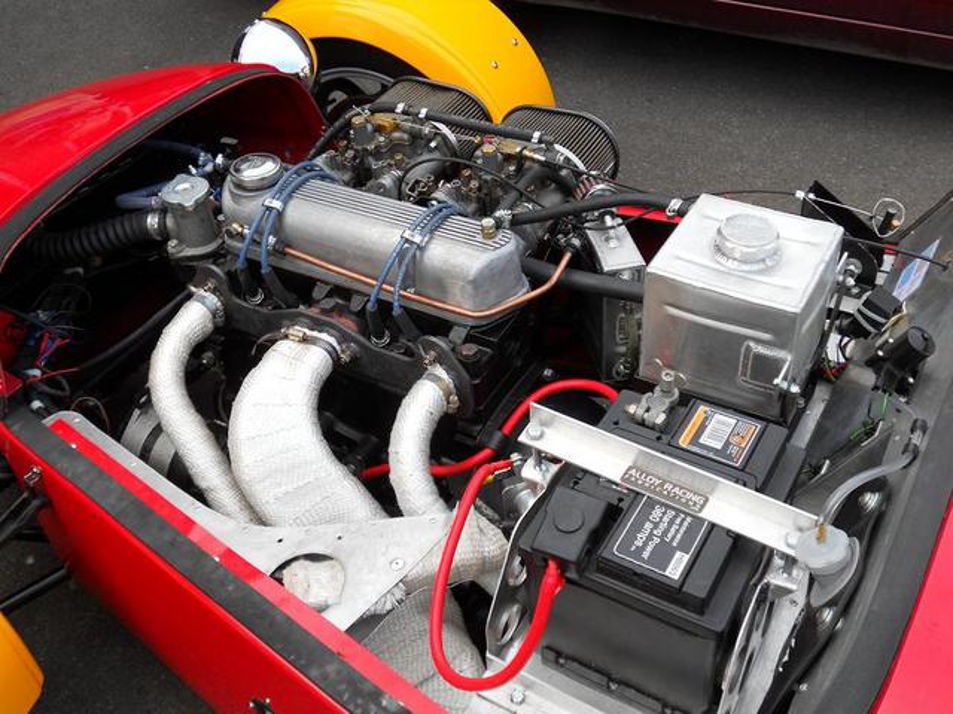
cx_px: 476
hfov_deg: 49.0
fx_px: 1046
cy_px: 357
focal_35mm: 38
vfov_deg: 37.7
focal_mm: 6.9
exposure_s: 1/125
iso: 80
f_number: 3.9
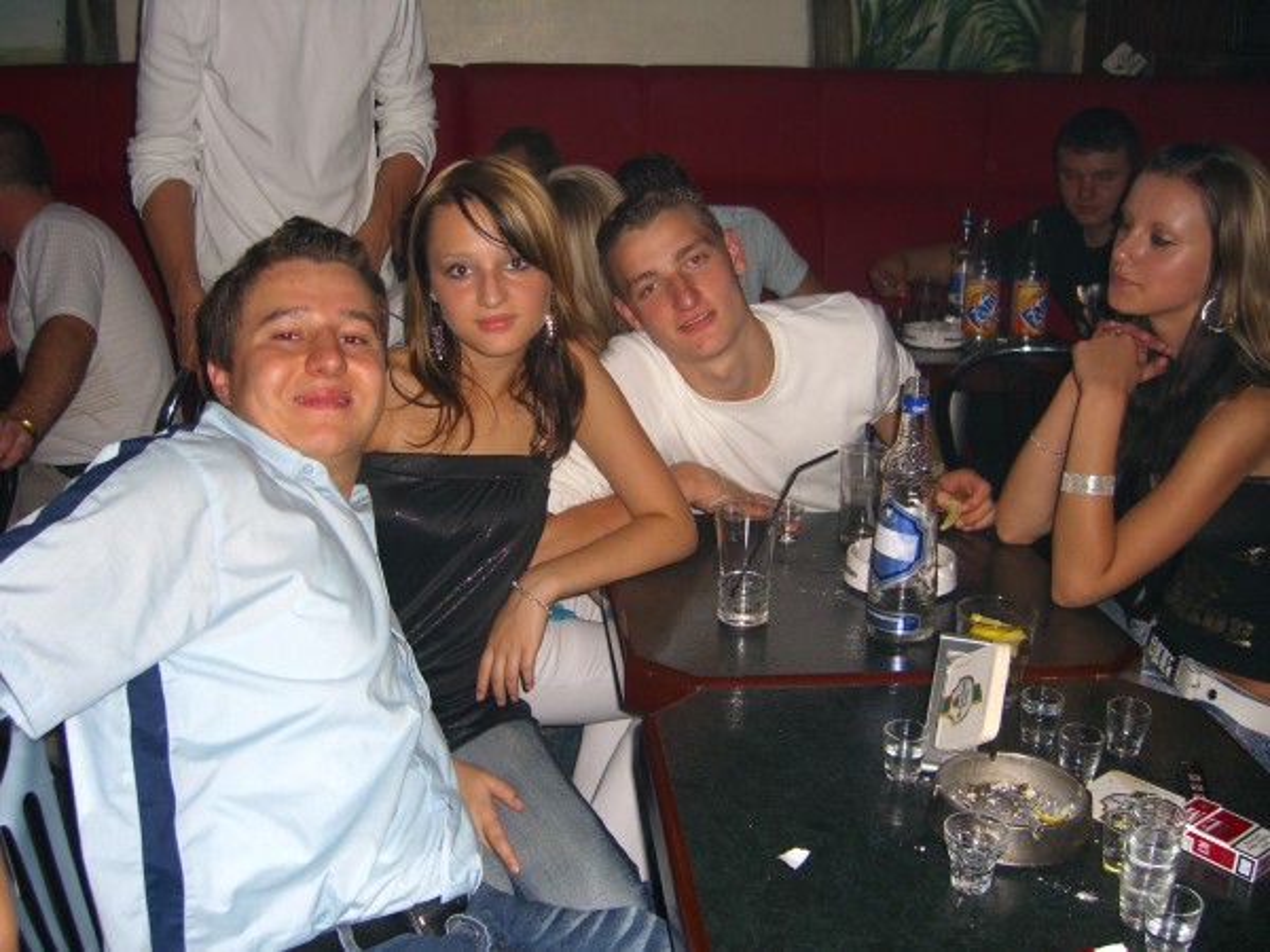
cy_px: 476
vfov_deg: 37.7
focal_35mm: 38
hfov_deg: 49.0
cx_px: 635
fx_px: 1394
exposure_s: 1/60
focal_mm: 7.9
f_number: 2.8
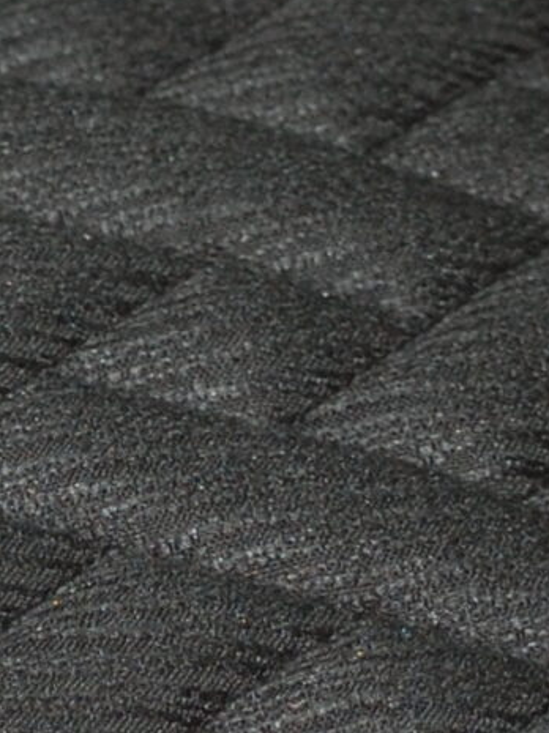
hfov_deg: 3.4
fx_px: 9246
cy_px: -55
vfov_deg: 4.5
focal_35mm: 437
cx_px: -784
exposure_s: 1/60
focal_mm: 55
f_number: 4
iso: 400
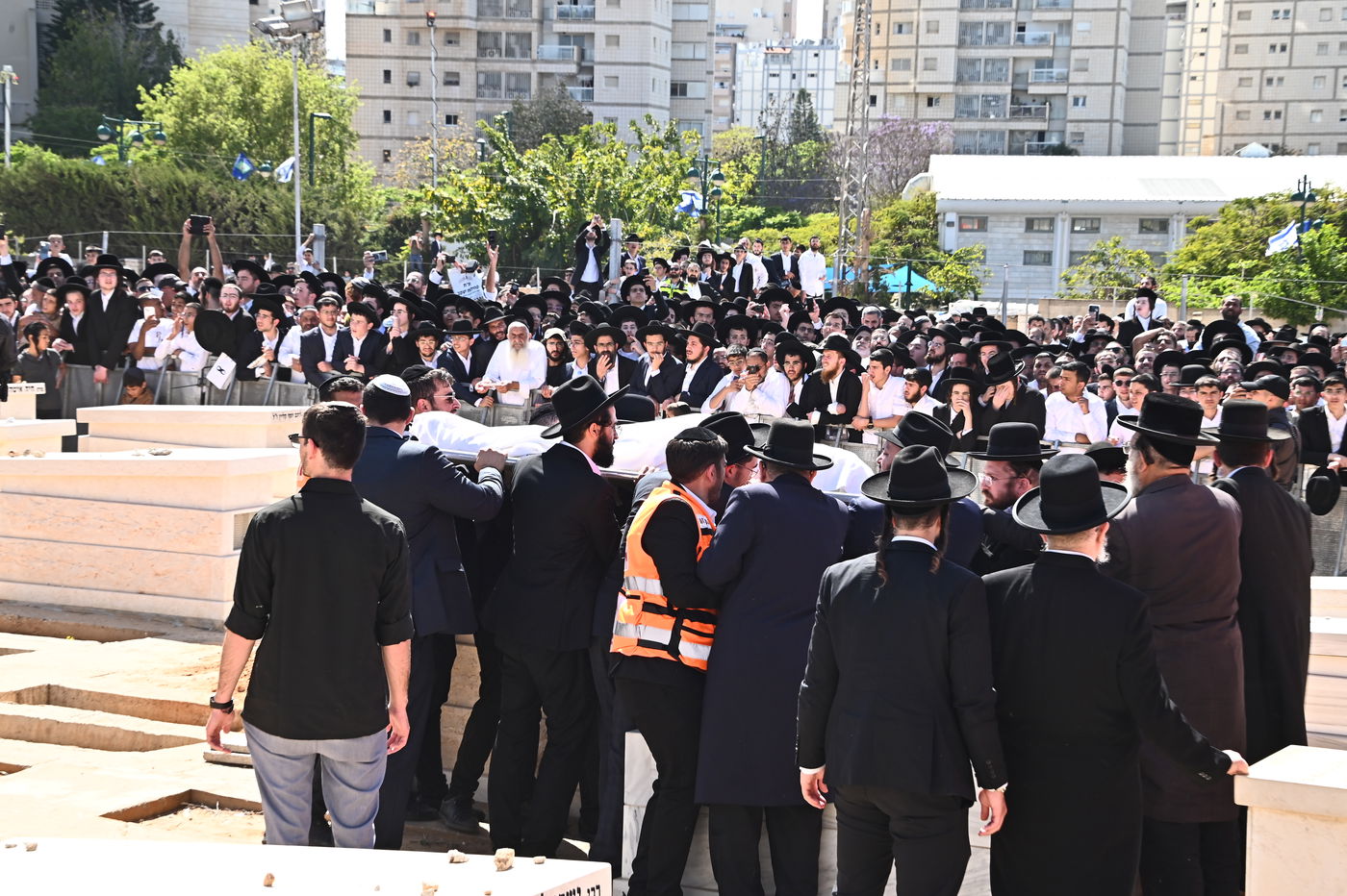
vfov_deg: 16.6
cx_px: 674
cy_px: 448
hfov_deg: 24.8
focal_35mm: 82
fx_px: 3067
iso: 320
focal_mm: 82
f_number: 13
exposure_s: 1/125
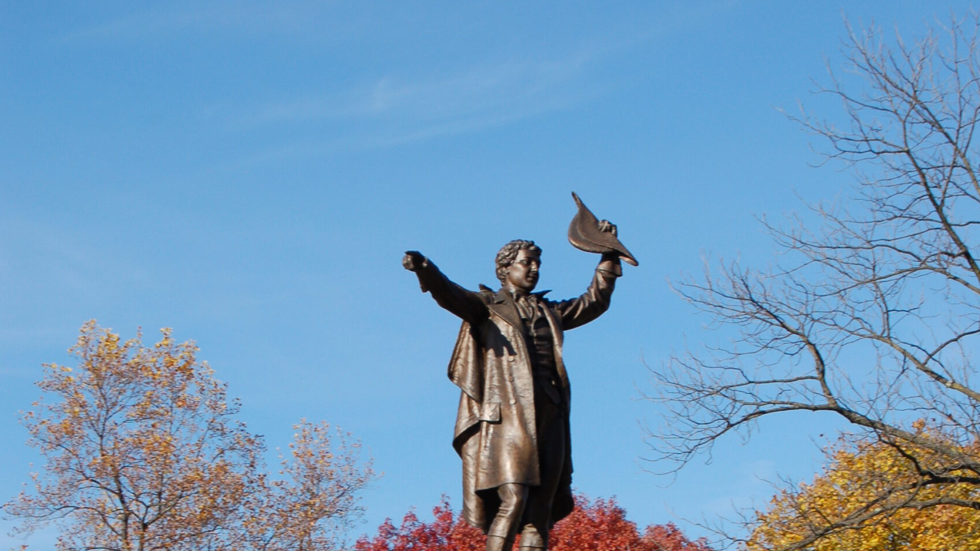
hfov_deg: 16.4
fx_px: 3399
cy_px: 652
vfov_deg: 9.2
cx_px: 492
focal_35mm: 131
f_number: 9
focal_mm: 55
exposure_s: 1/320
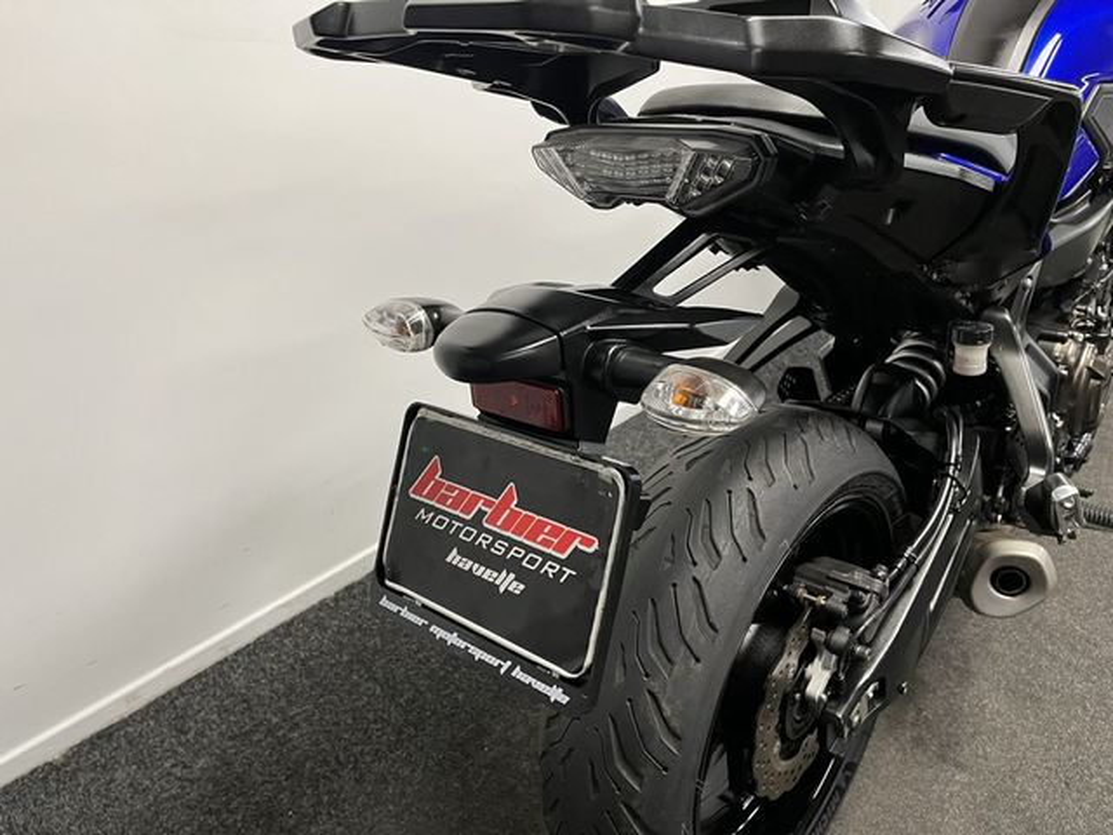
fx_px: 836
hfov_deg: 67.3
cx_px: 556
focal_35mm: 26
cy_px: 418
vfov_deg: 53.1
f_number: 1.6
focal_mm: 5.1
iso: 125
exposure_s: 1/50
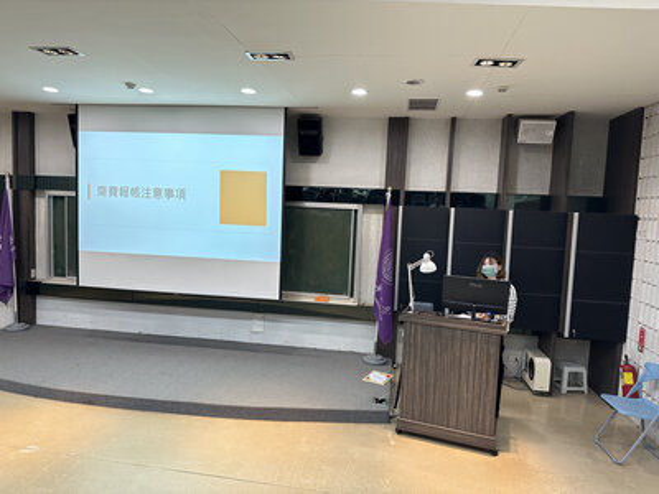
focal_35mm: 24
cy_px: 247
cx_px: 330
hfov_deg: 71.6
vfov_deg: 56.8
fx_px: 457
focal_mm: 6.86
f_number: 1.78
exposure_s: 1/120
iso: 200
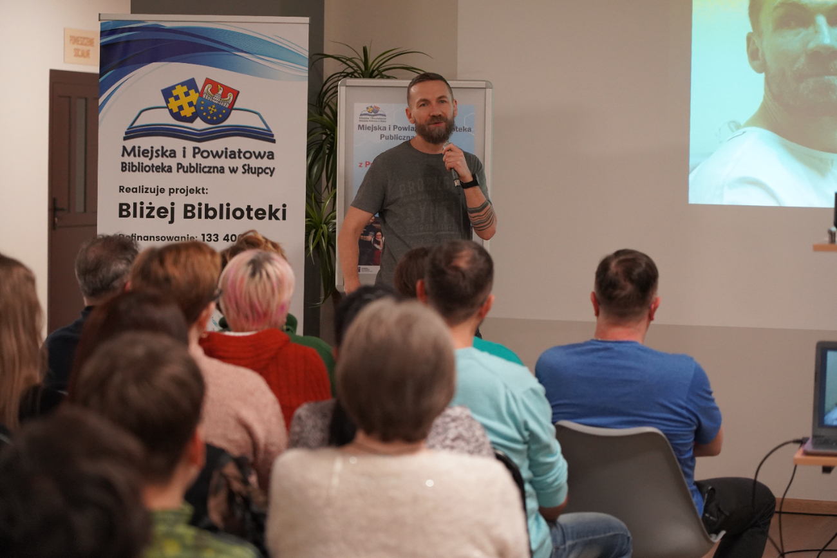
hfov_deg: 19.5
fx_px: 2441
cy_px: 279
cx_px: 418
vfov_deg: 13.0
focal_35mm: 105
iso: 5000
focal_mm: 105
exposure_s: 1/160
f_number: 4
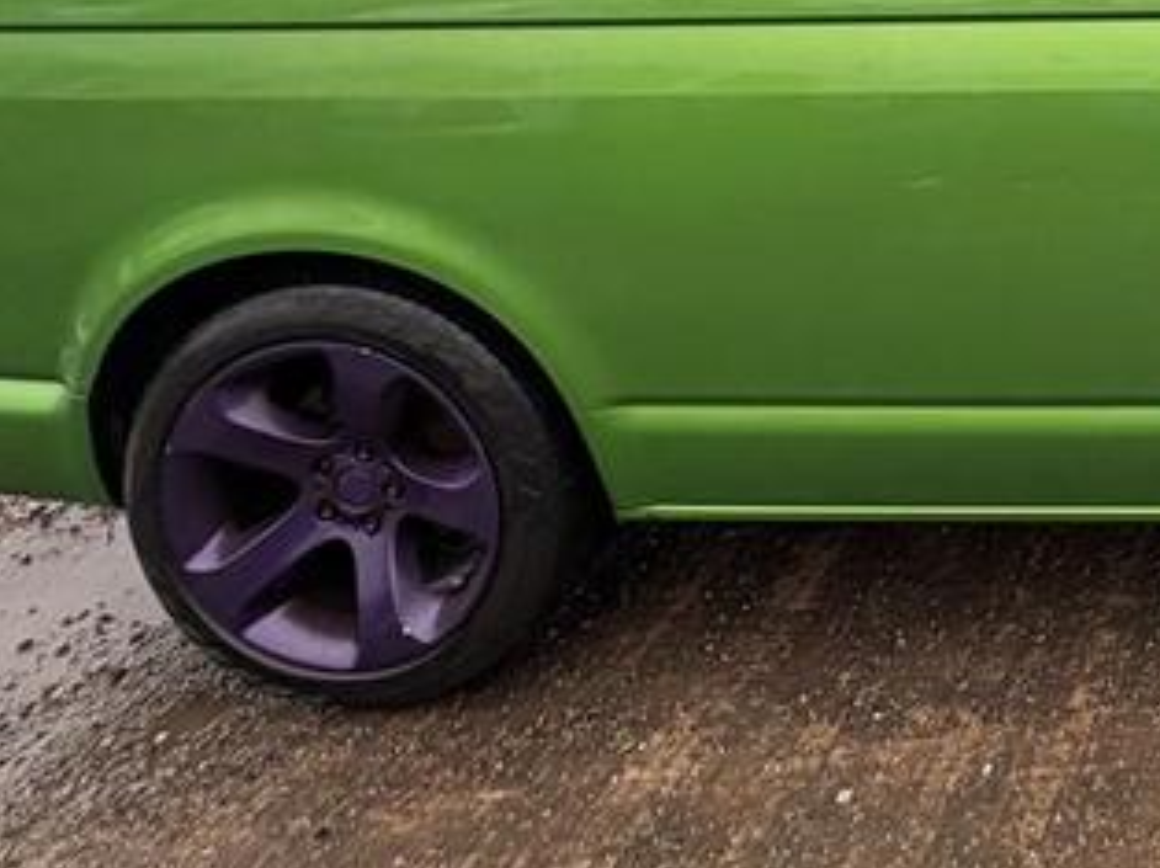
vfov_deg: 30.7
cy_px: -159
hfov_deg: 38.8
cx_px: 1267
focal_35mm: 40
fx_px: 1339
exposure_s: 1/99
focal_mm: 2.22
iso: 80
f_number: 2.2
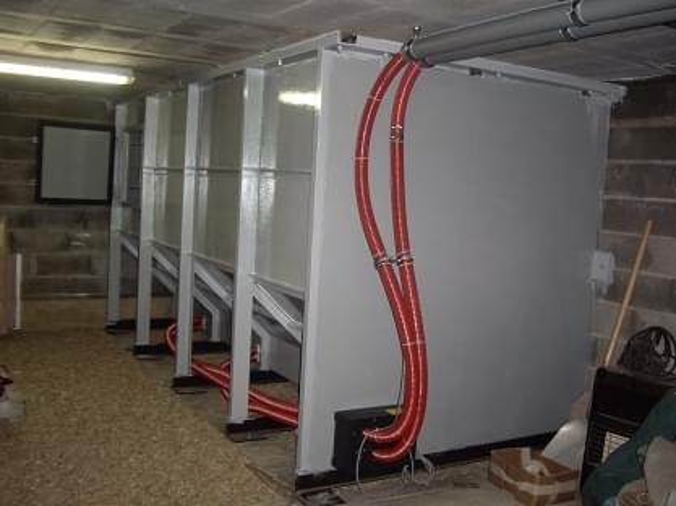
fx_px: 741
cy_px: 253
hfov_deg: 49.0
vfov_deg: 37.7
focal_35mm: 38
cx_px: 338
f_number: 2.8
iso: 200
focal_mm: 7.9
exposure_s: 1/40
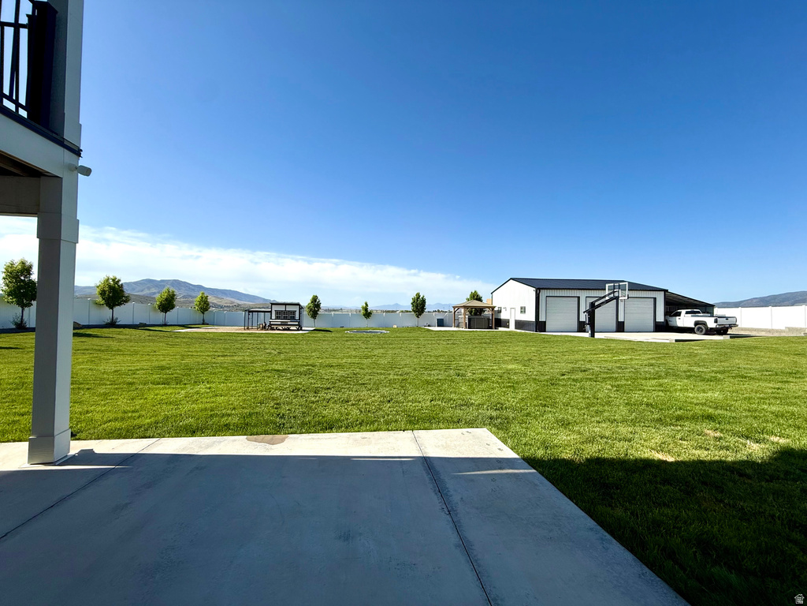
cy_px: 303
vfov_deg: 85.7
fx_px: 326
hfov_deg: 102.1
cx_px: 404
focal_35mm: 14
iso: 50
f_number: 2.2
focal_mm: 2.22
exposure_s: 1/3125
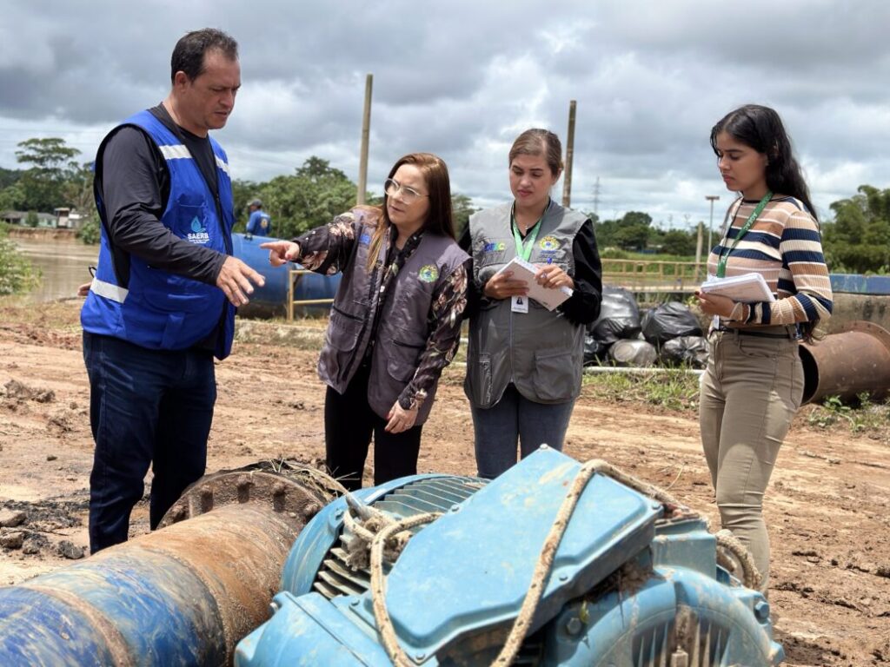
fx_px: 1234
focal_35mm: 48
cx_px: 445
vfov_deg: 30.3
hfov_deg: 39.7
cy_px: 334
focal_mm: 6.86
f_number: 1.78
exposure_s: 1/8197
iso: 100
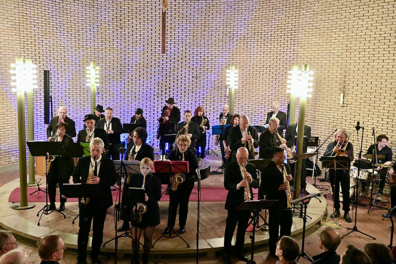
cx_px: 198
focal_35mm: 42
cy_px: 132
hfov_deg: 46.4
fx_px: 462
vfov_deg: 31.9
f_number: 4.5
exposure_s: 1/100
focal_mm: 42
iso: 12800
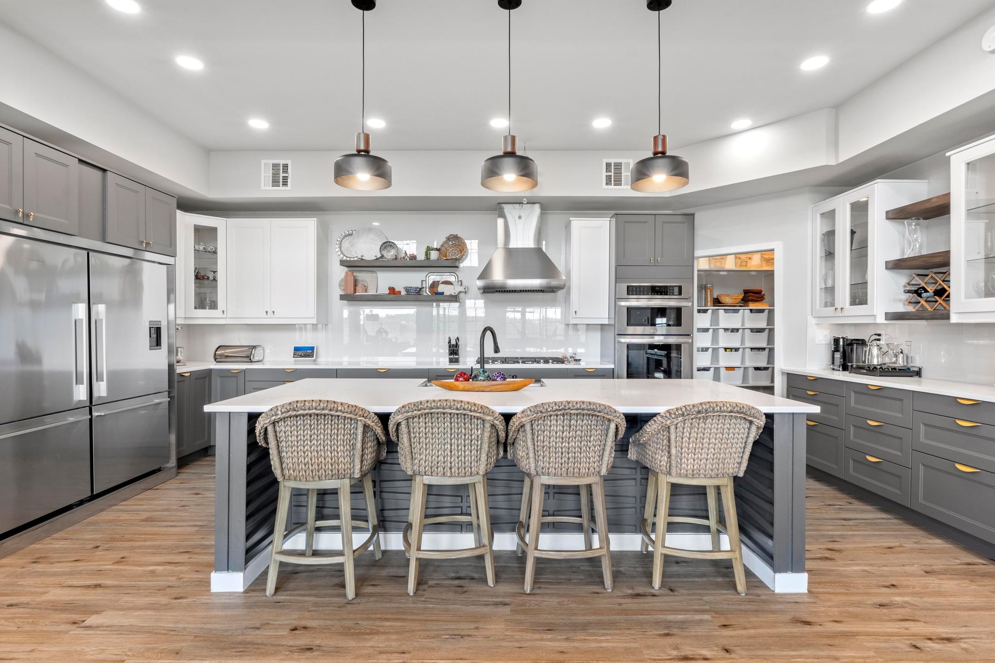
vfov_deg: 65.2
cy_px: 332
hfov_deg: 87.7
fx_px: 518
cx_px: 498
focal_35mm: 19
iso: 250
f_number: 11
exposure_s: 1.6
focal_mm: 12.5
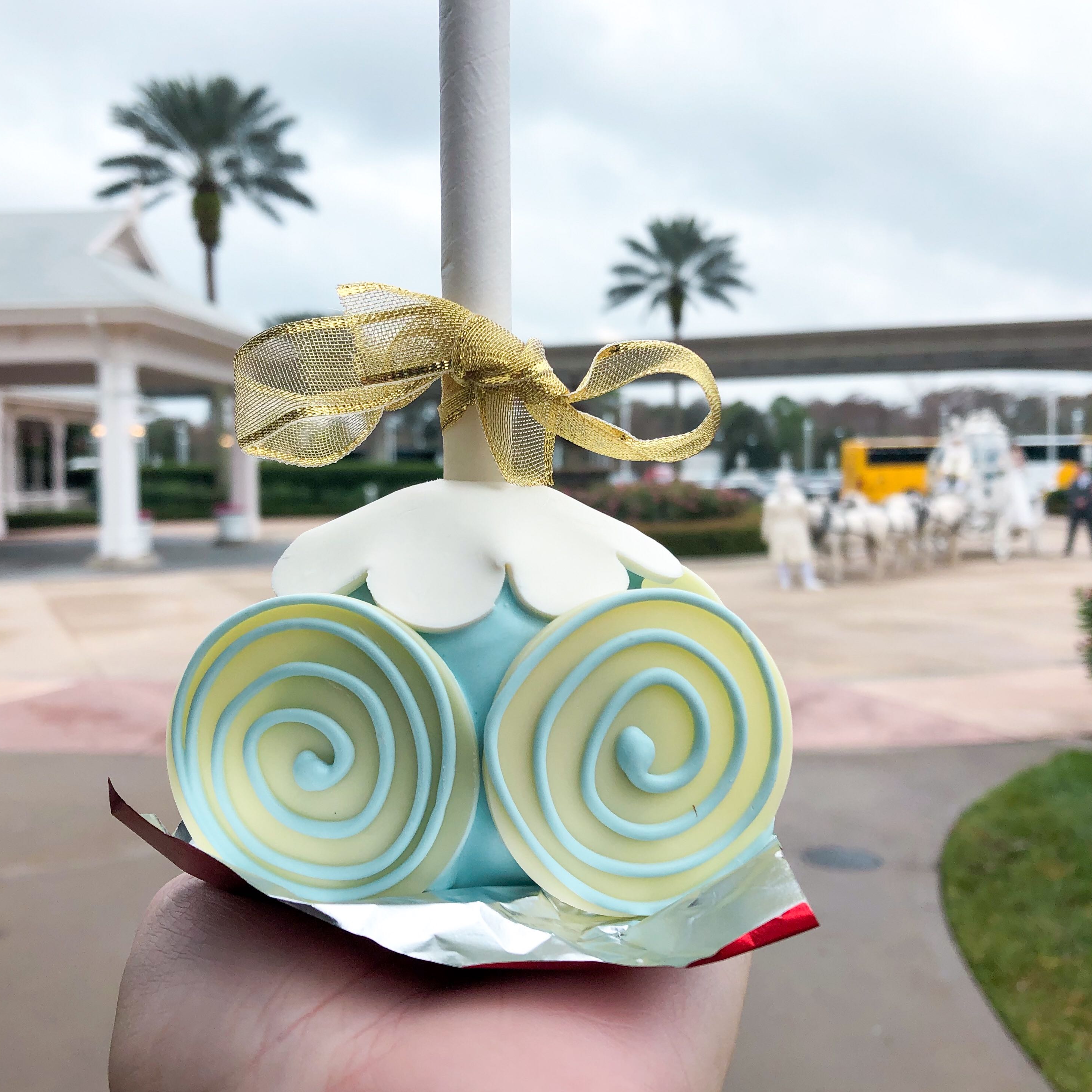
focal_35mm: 34
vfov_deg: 48.4
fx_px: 1213
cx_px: 531
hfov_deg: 48.4
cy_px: 539
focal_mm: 3.99
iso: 20
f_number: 1.8
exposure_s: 1/730
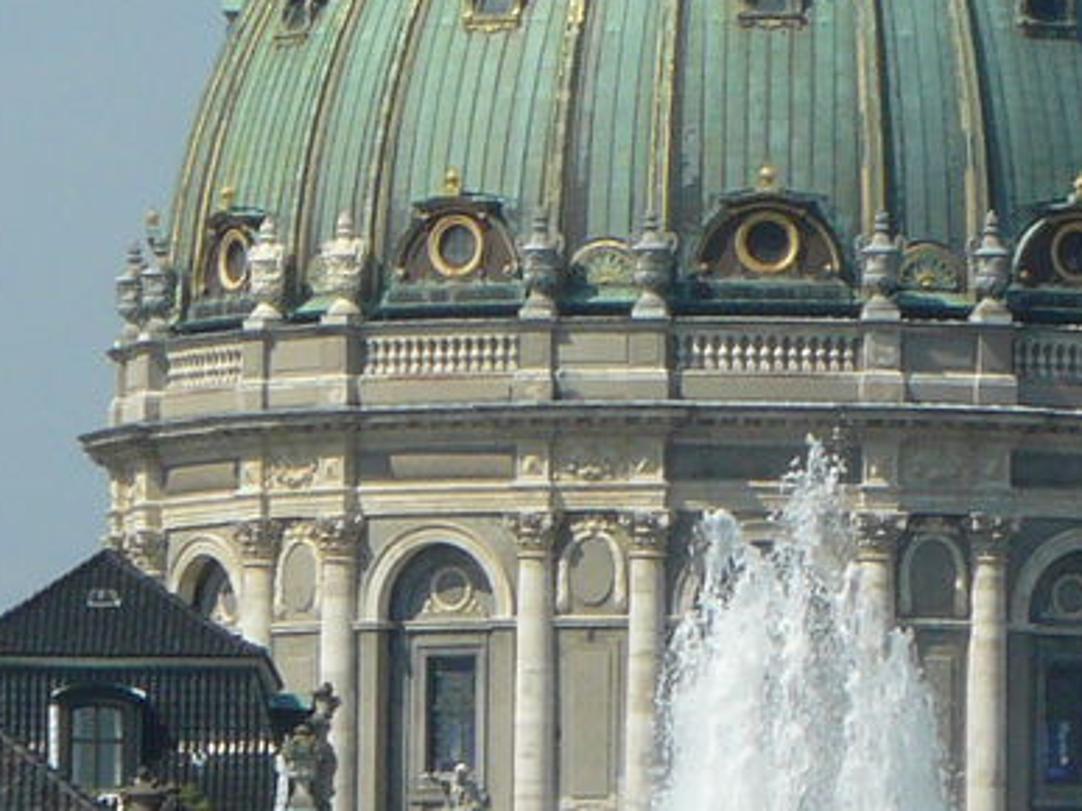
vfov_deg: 2.5
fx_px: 18624
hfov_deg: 3.3
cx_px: 763
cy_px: 254
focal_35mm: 596
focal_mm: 24.1
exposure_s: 1/500
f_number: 6.3
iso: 100
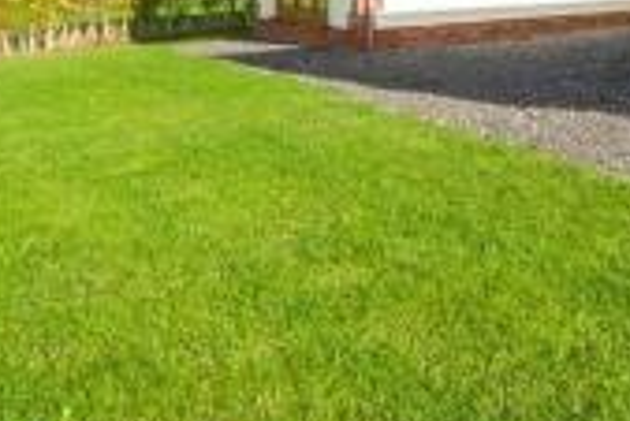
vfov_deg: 27.0
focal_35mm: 45
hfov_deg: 32.3
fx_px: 788
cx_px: 828
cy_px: -65
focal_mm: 10.8
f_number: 9
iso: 160
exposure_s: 1/200
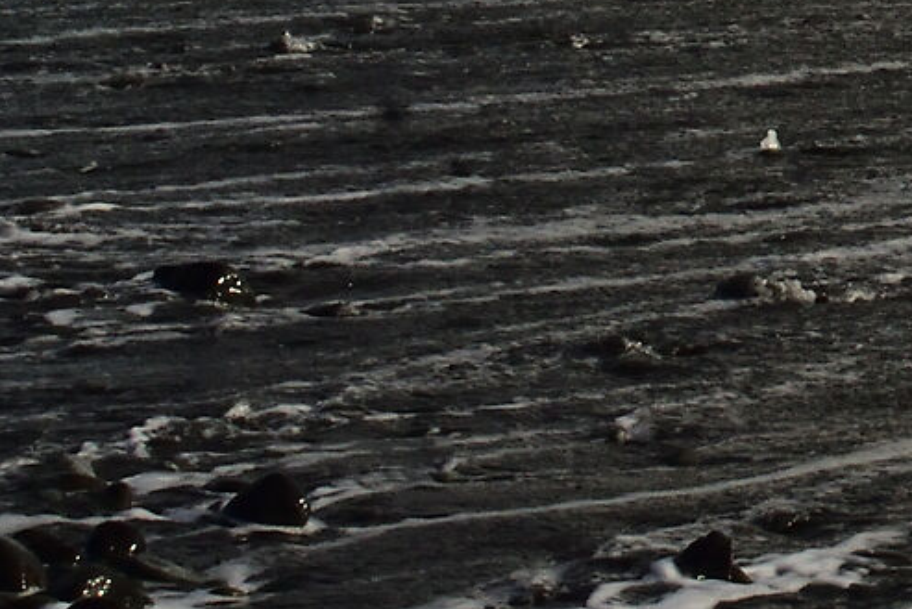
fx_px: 6664
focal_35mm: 263
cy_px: -441
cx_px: 1241
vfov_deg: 5.2
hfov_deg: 7.7
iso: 400
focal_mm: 36
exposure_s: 1/320
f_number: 29
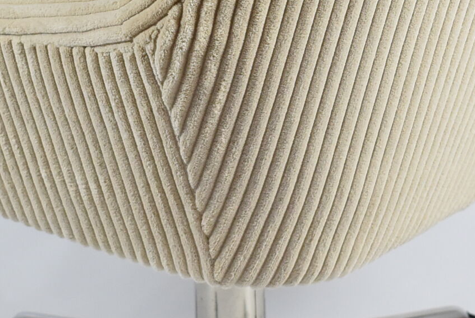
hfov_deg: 13.3
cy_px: 17
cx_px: 291
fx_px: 2031
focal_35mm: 154
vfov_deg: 8.9
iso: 800
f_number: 5
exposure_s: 1/125
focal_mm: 29
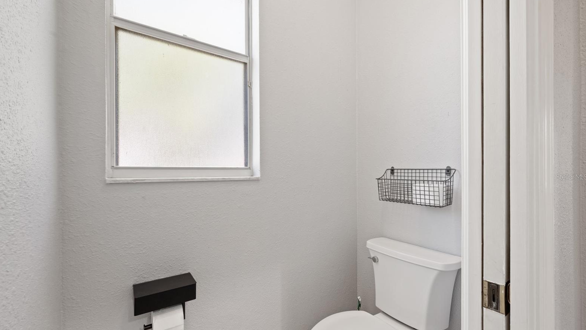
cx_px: 290
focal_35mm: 15
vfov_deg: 70.4
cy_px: 177
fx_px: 233
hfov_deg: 103.0
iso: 250
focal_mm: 14
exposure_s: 1/2
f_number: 9
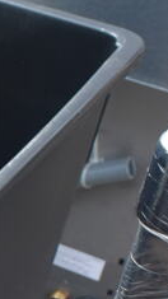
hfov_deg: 9.9
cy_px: 303
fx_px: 872
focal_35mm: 110
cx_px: -209
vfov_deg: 18.9
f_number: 8
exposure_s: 1/60
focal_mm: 18
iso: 400
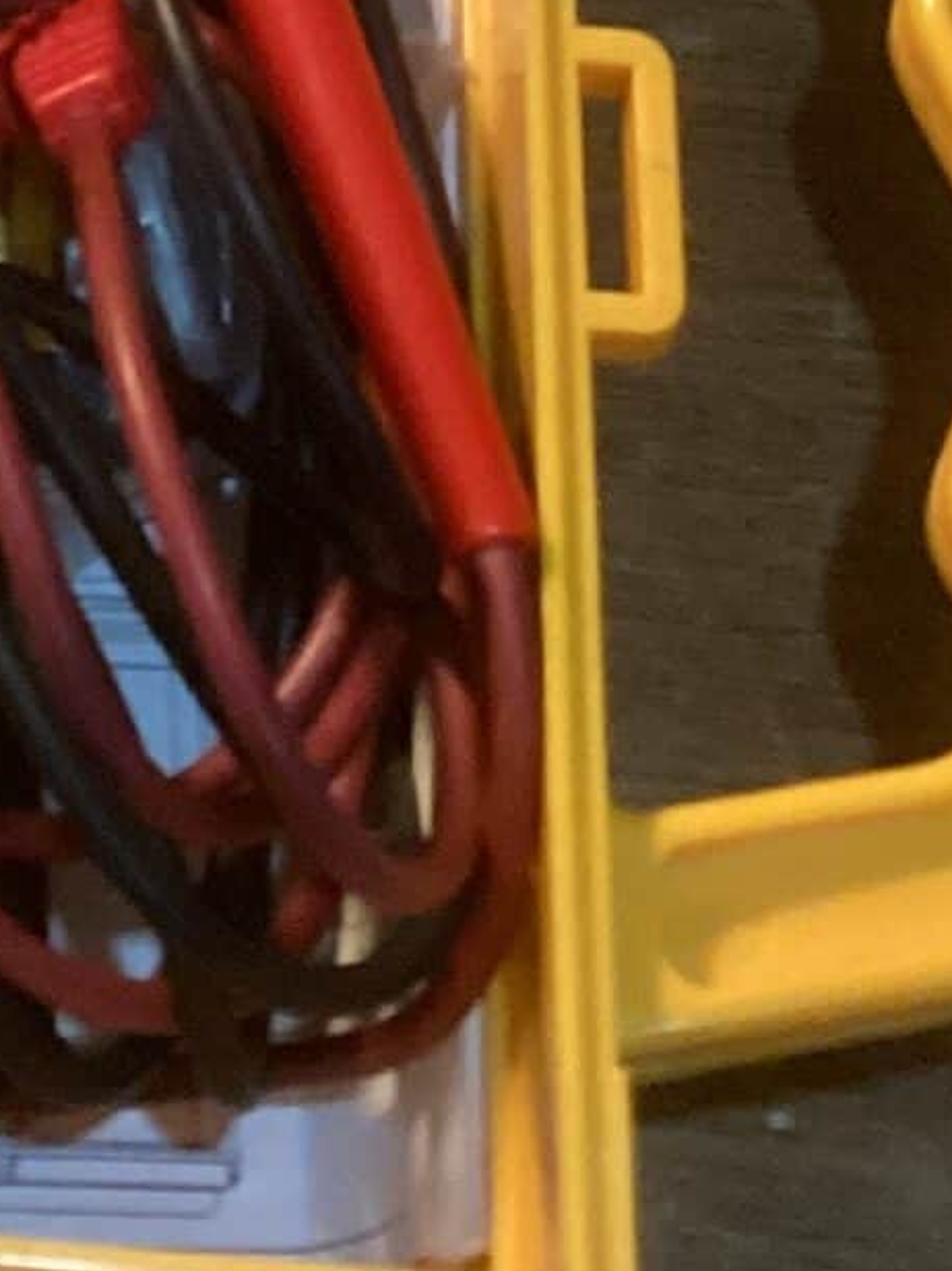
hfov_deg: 11.1
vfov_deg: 14.1
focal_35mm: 129
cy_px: -781
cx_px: -461
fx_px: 4732
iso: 320
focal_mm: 3.3
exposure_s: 1/60
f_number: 2.4
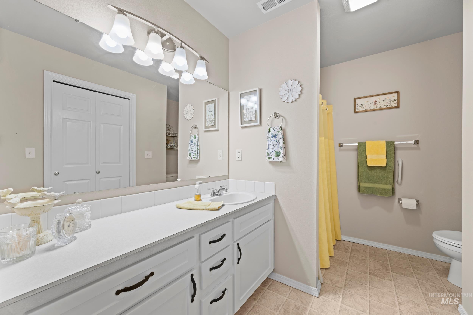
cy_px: 158
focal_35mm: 14
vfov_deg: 81.2
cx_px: 236
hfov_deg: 104.3
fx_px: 184
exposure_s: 2
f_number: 9
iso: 100
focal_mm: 14
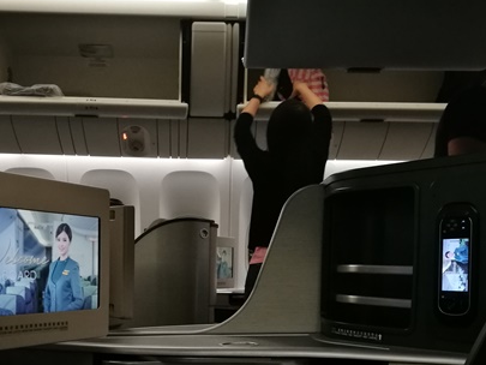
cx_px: 202
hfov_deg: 39.5
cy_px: 294
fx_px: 674
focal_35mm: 48
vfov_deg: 29.6
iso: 320
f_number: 2.2
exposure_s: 1/24
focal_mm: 4.5
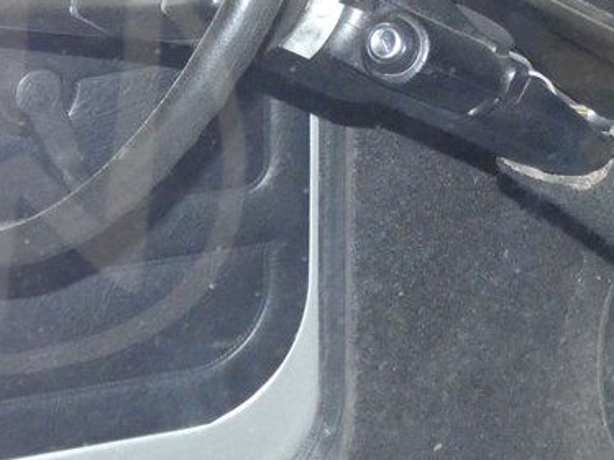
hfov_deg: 8.9
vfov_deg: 6.7
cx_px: 493
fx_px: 3935
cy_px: 84
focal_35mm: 222
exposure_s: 1/250
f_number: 4.5
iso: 1250
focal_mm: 14.5
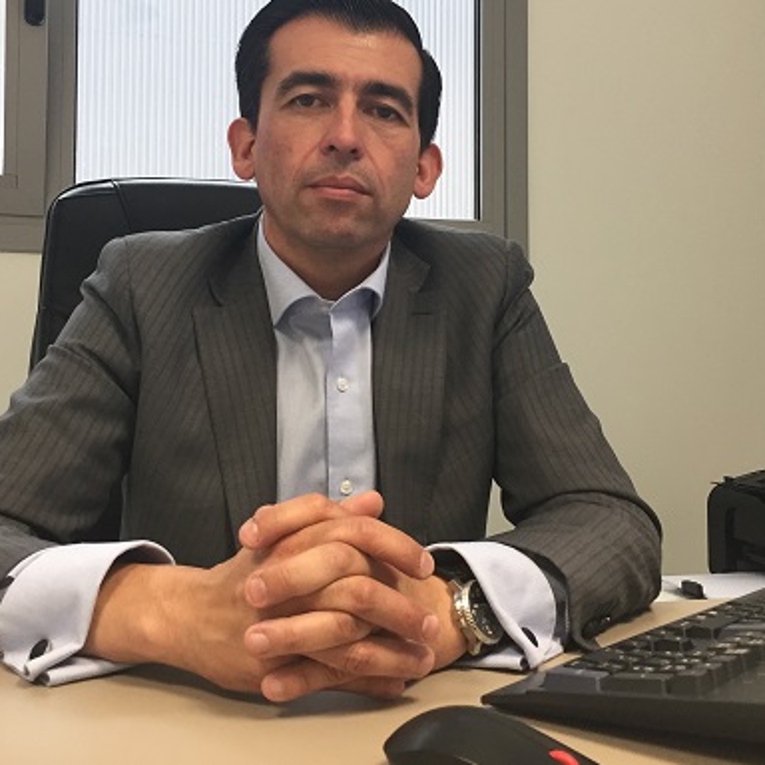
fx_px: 1000
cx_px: 365
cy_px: 319
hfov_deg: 41.8
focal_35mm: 40
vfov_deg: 41.7
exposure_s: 1/33
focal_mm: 4.15
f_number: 2.2
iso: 80
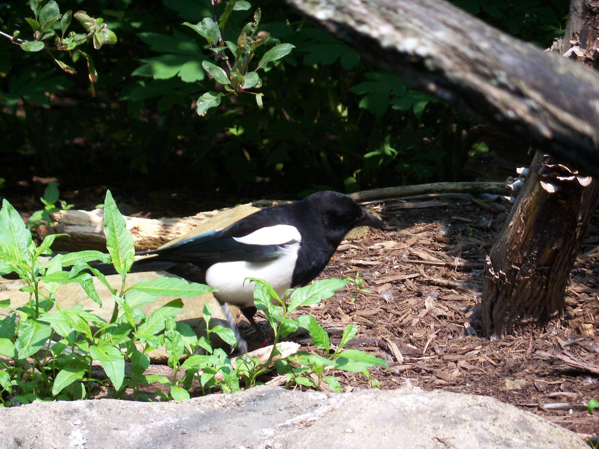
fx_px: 4274
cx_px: 300
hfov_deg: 8.0
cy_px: 224
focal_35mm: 247
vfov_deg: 6.0
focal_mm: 43.8
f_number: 4.4
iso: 64
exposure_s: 1/125
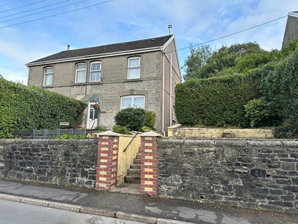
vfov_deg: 56.8
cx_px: 149
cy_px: 112
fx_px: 207
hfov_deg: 71.6
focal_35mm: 24
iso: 80
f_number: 1.78
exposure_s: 1/850
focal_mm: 6.86
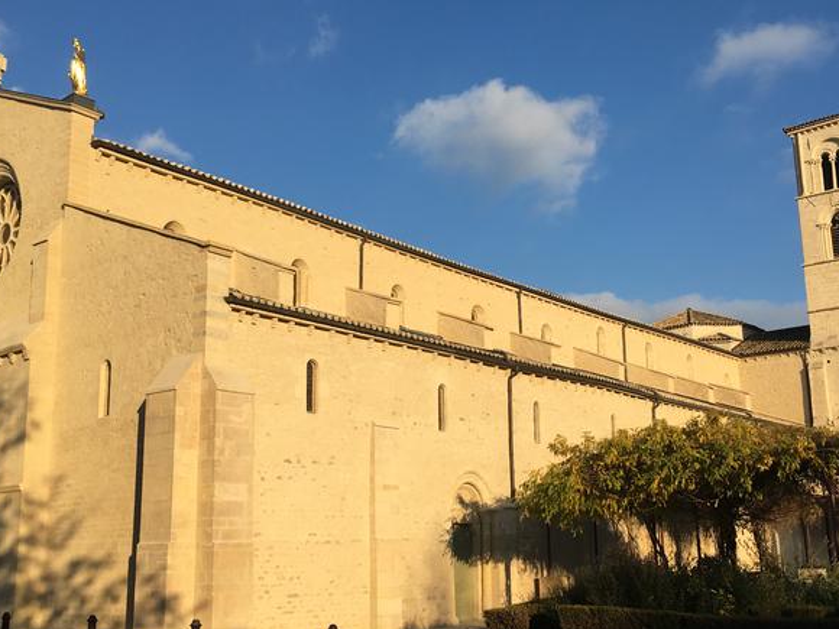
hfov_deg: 46.8
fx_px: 969
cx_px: 422
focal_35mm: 40
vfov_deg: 35.9
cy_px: 340
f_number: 2.2
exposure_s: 1/1603
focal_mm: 4.15
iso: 25
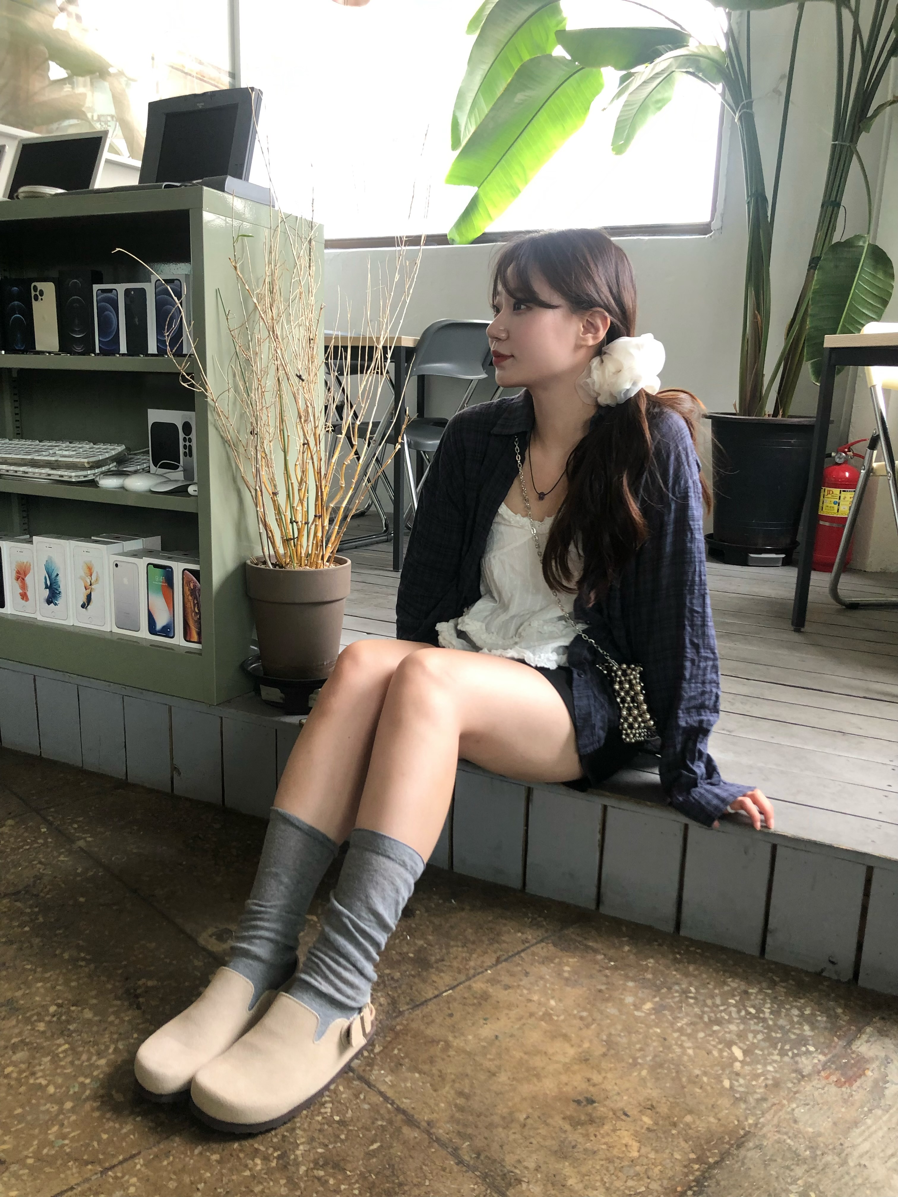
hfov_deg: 49.7
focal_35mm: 28
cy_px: 598
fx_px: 968
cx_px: 449
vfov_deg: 63.4
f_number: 1.8
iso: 25
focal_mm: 3.99
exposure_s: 1/30
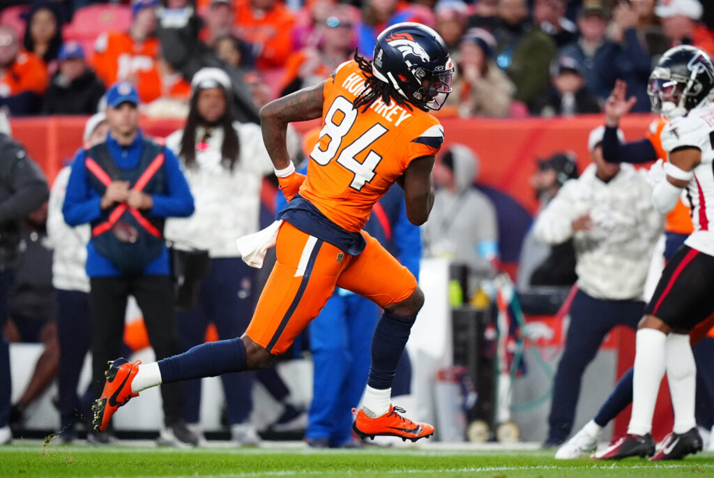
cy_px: 239
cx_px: 357
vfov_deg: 2.3
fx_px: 11912
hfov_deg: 3.4
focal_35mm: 600
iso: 4000
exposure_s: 1/3200
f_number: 2.8
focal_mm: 400
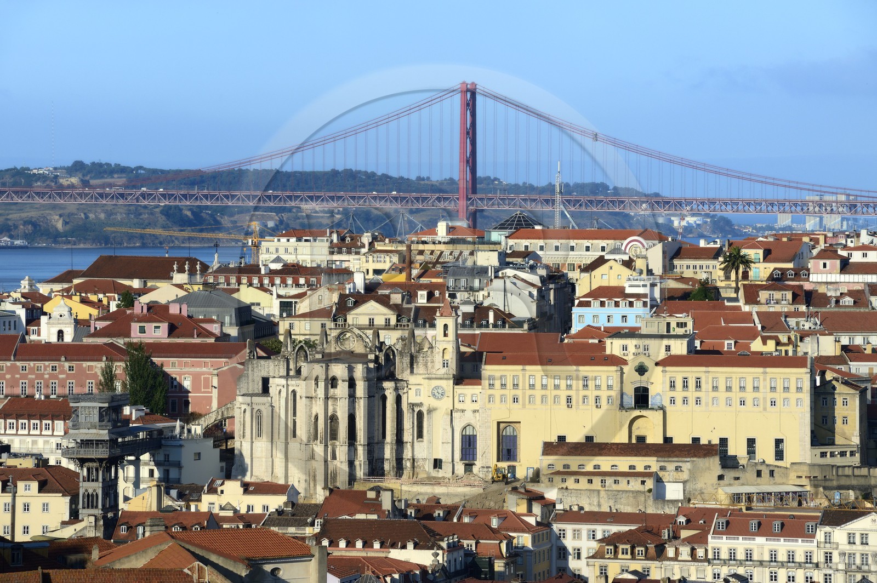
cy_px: 292
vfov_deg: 6.9
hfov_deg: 10.3
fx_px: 4868
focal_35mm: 200
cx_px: 438
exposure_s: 1/200
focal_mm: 200
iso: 200
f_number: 16
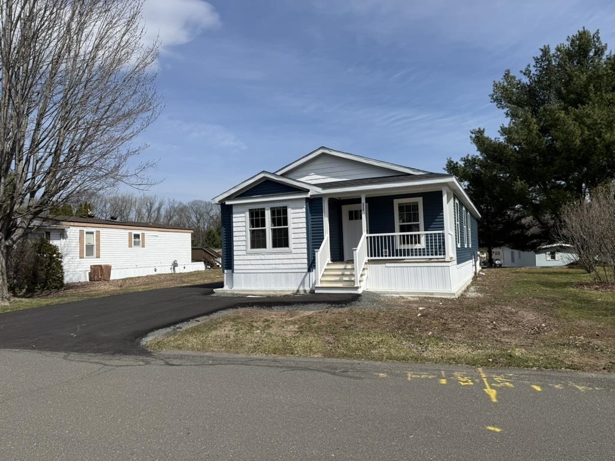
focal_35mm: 24
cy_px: 230
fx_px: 426
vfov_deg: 56.8
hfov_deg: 71.6
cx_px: 308
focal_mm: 6.76
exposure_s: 1/8130
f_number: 1.78
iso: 80
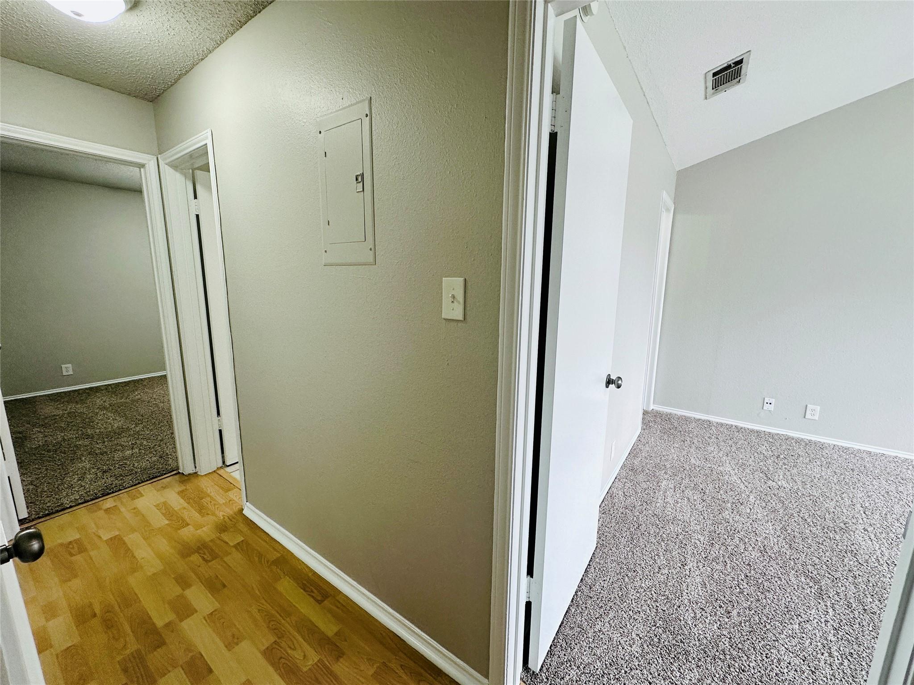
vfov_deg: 85.7
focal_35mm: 14
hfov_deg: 102.1
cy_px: 342
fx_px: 370
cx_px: 457
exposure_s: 1/120
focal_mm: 2.22
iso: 160
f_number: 2.2
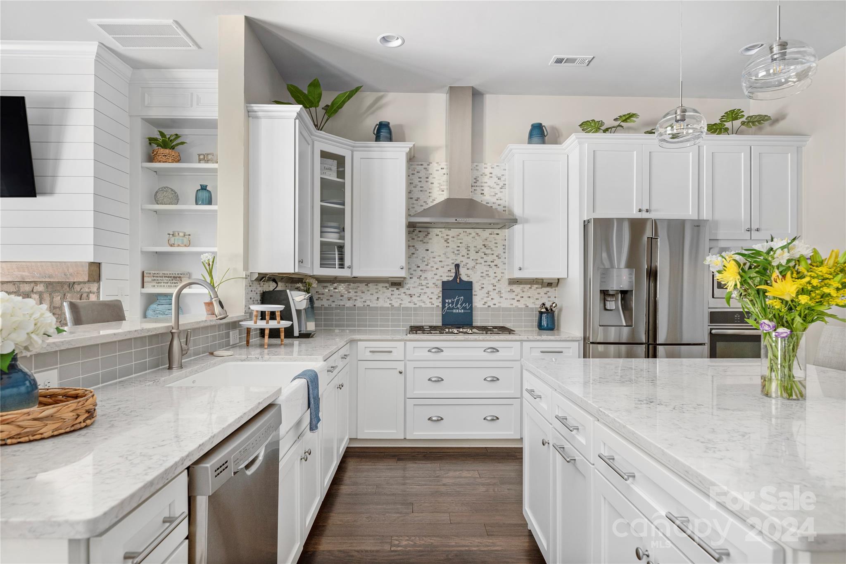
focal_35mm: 20
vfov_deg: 61.9
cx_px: 423
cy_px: 282
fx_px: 470
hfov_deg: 84.0
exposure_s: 1/6
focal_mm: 20
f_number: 6.3
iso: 320
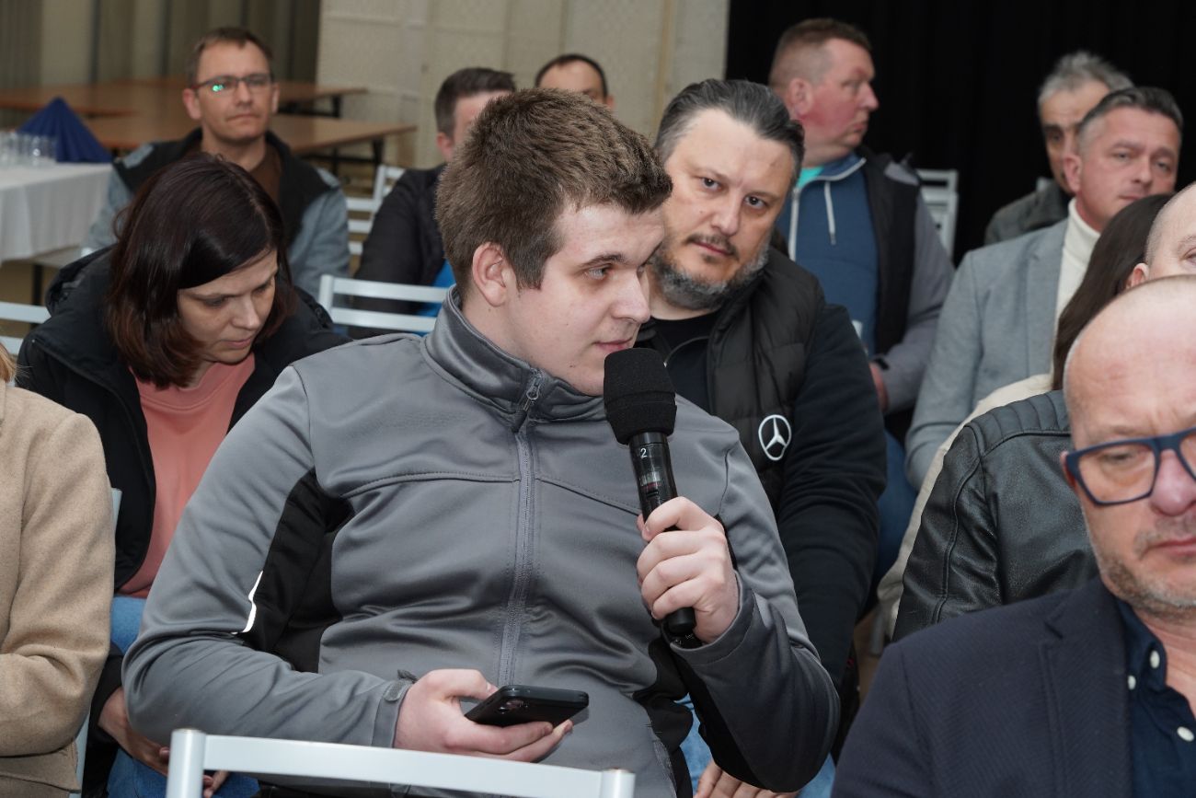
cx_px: 598
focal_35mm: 82
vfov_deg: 16.7
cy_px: 399
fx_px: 2724
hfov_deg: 24.8
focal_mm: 82
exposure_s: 1/100
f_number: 8
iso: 1250
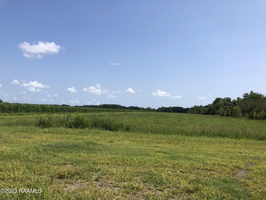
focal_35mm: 28
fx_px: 215
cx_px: 133
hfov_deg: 63.4
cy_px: 100
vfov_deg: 49.7
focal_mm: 3.99
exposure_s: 1/2857
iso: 20
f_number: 1.8
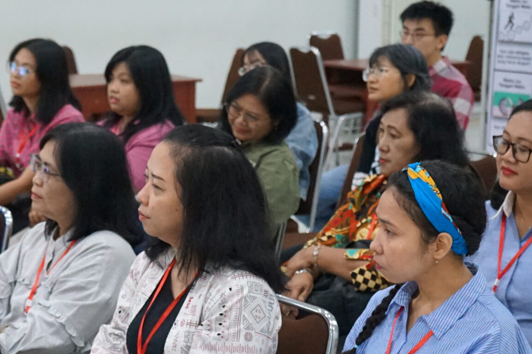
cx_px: 181
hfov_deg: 20.0
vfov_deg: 13.4
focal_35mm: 102
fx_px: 1507
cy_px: 250
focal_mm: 46
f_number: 4.5
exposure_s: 1/60
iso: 6400
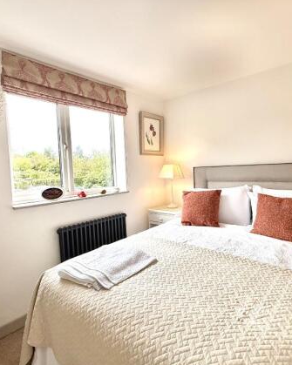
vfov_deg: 83.3
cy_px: 182
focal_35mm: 19
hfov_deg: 70.8
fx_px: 205
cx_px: 152
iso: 64
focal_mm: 2.22
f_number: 2.2
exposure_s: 1/316
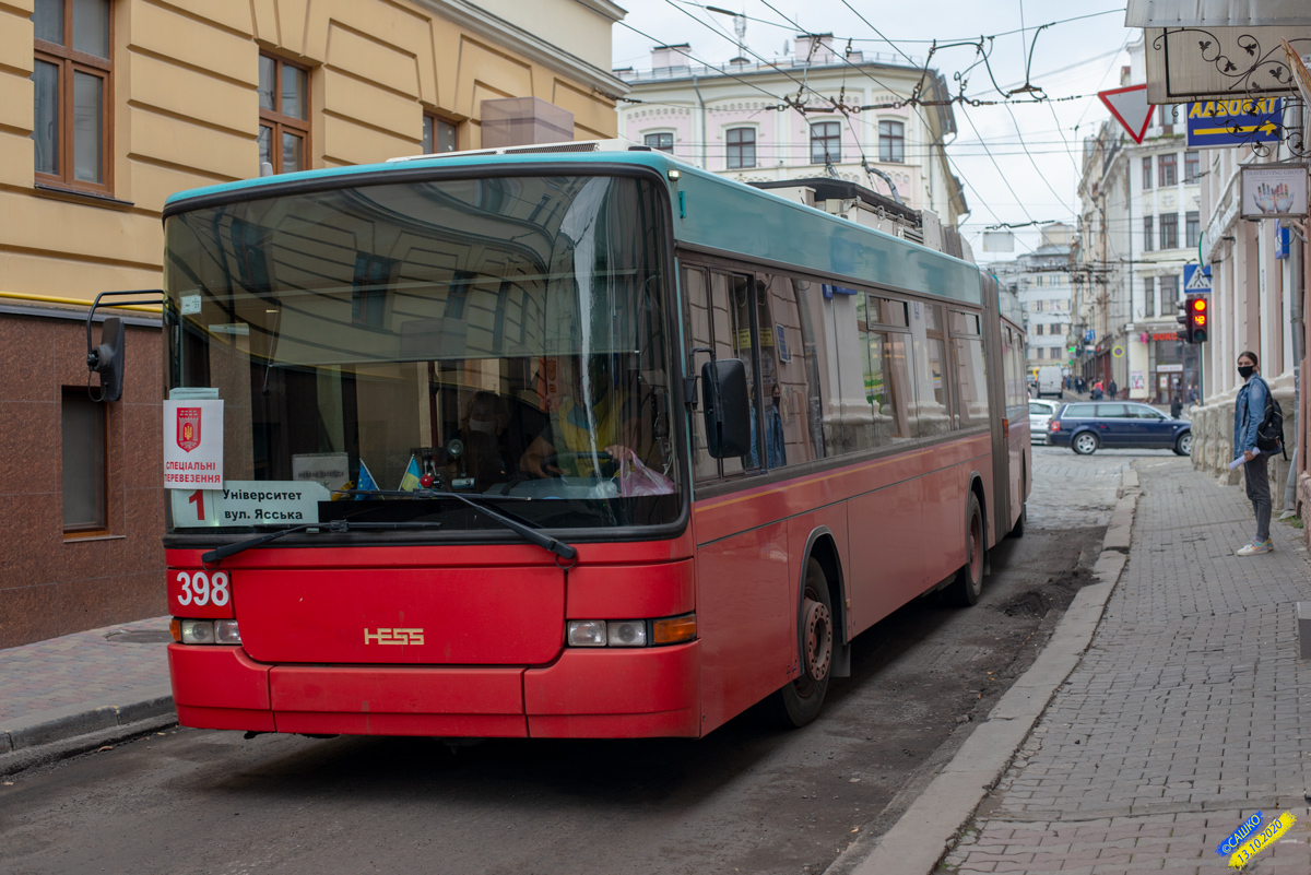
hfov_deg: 39.6
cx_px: 656
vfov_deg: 27.0
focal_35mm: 50
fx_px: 1821
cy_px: 438
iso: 200
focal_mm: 50
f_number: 3.5
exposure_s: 1/250
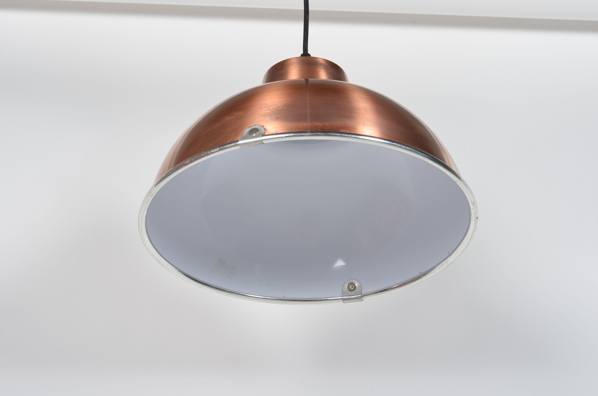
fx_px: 1243
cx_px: 299
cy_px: 198
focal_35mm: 75
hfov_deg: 27.0
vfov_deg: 18.1
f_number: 11
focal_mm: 50
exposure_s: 1/125
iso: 100
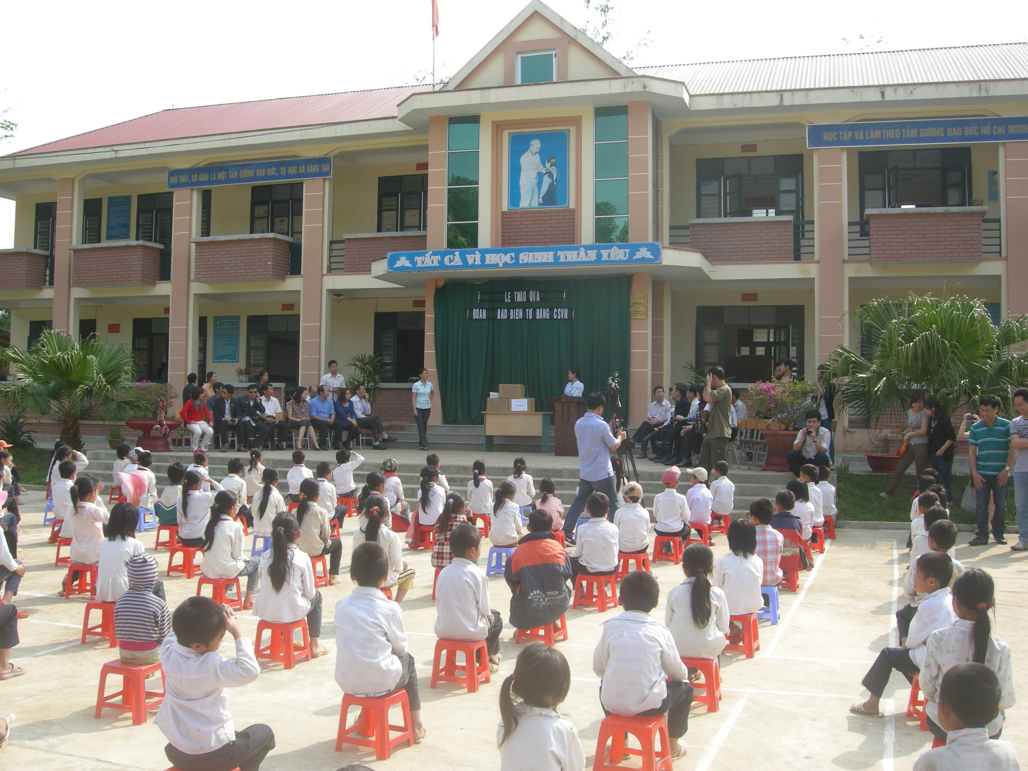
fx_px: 1069
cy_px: 386
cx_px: 514
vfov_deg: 39.7
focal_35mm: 36
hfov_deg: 51.4
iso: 64
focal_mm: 7.5
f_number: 4.8
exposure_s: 1/142
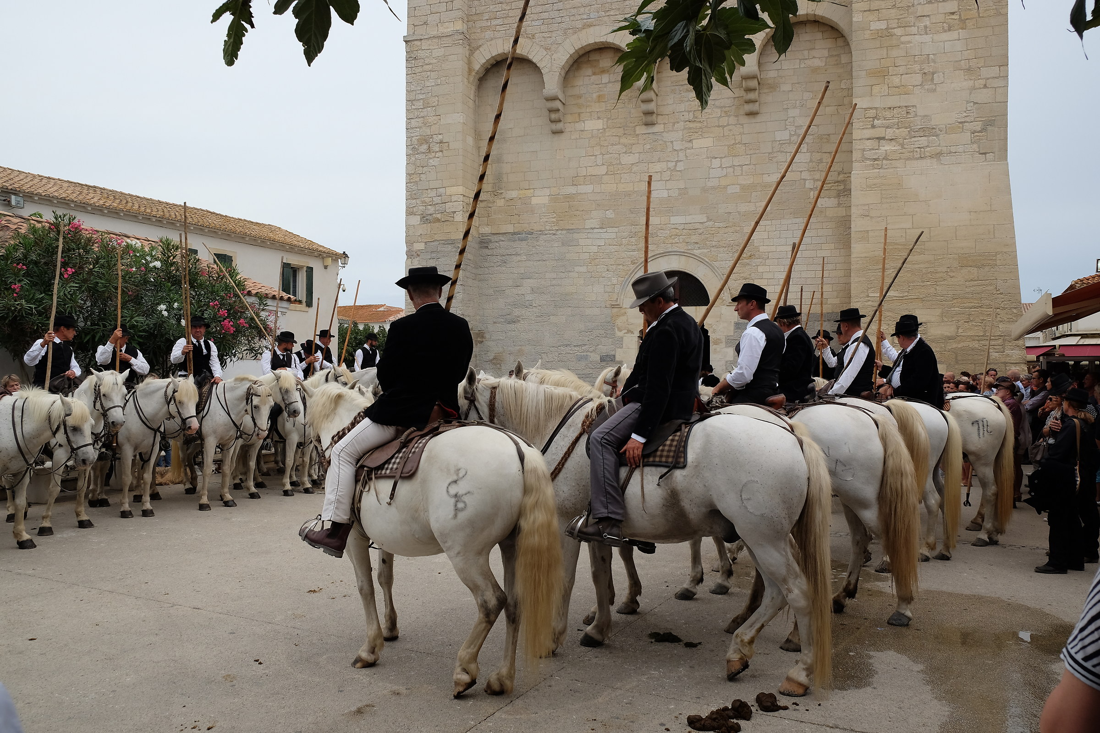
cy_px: 366
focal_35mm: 27
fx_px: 825
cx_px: 550
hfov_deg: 67.4
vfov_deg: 47.9
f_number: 7.1
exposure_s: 1/350
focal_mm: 18
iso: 400
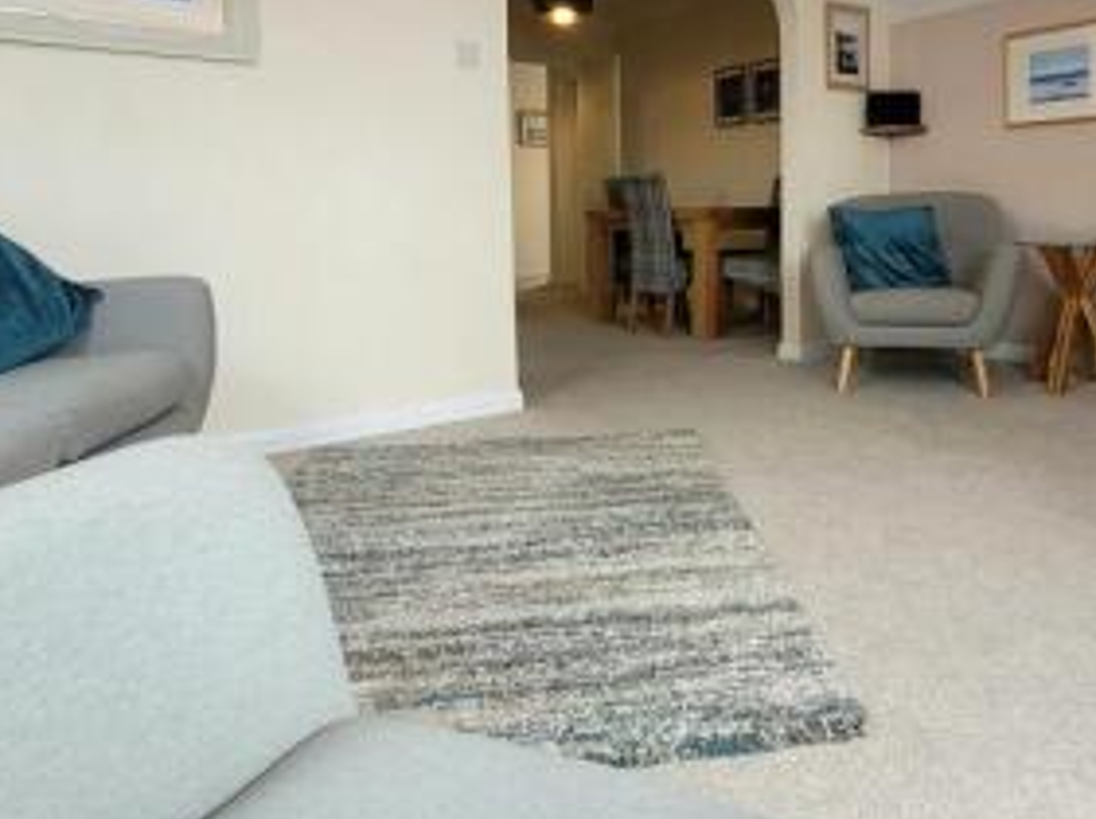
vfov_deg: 50.5
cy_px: 283
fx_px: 854
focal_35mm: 27
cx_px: 685
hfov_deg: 64.5
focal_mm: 1.74
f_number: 2.2
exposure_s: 1/50
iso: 80
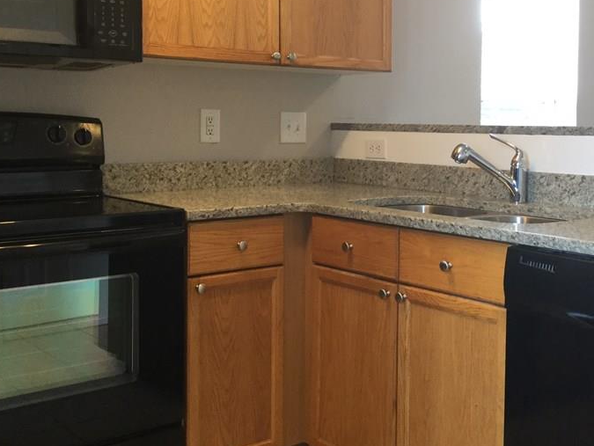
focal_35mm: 47
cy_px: 170
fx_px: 807
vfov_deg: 30.8
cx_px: 355
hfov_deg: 40.2
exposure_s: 1/30
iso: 64
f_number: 2.4
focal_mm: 3.3
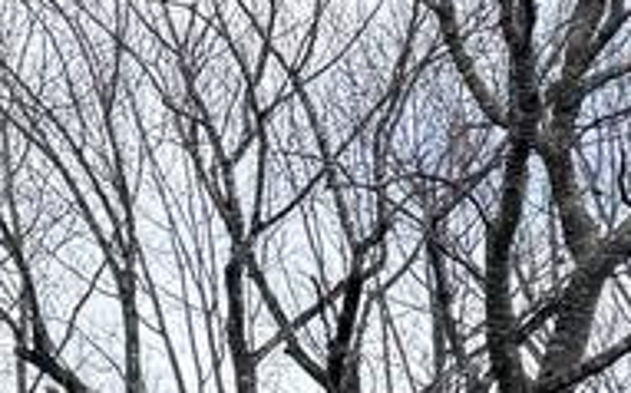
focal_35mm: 192
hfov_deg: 9.6
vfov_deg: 6.5
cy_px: 974
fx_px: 3299
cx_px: -912
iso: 100
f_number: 1.78
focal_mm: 6.76
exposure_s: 1/2445
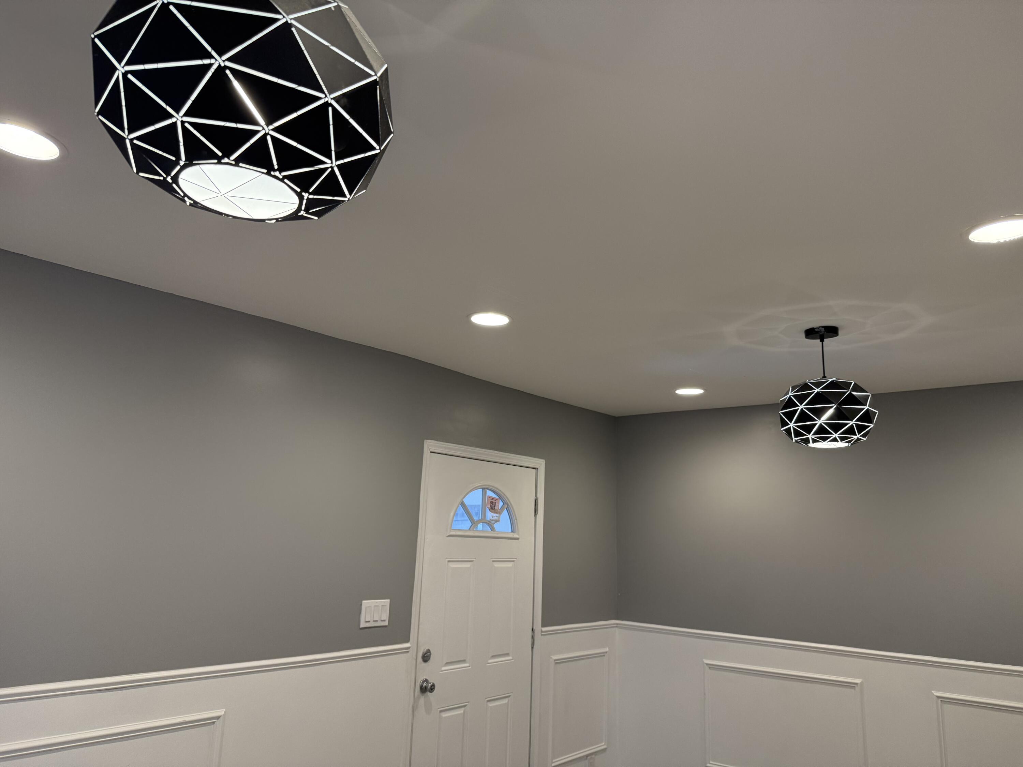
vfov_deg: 56.8
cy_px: 384
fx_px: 709
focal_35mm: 24
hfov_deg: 71.6
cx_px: 512
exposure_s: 1/169
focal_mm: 6.76
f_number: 1.78
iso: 200
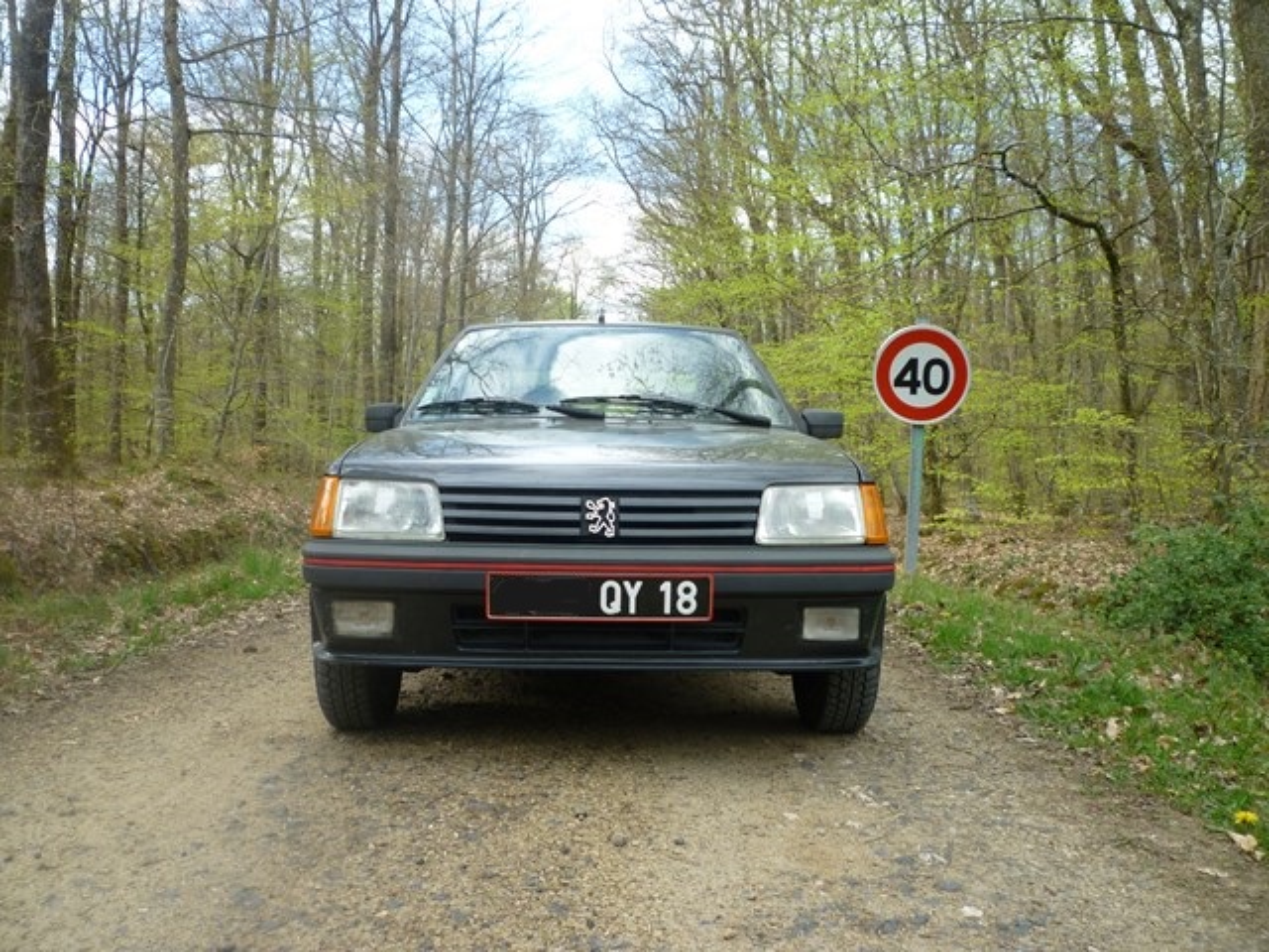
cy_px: 476
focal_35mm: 29
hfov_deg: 61.7
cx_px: 634
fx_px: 1063
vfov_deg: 48.2
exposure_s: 1/160
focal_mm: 5.2
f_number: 3.3
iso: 80
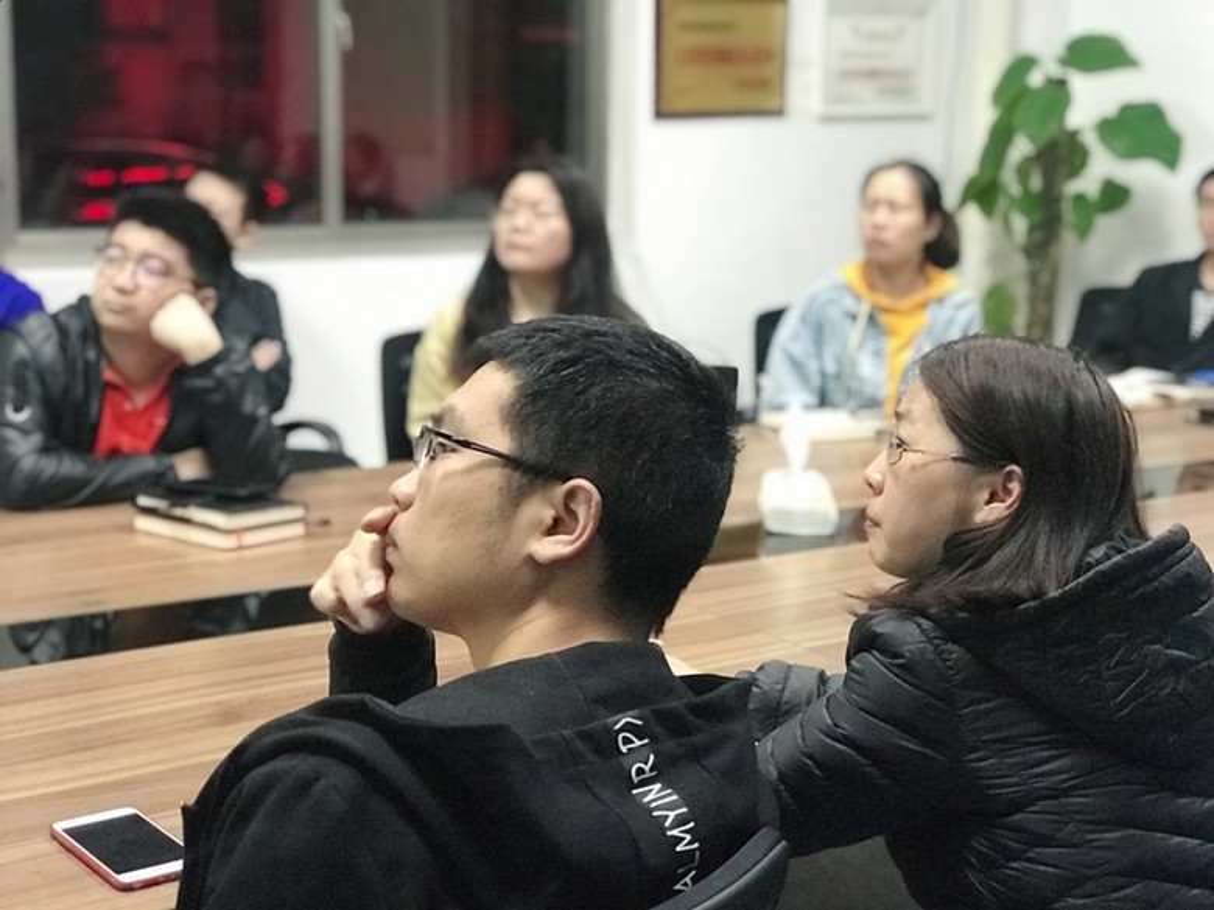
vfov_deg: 25.7
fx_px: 1999
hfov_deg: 33.8
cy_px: 455
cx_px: 607
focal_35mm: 57
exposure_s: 1/50
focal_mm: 6.6
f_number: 2.8
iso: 1000
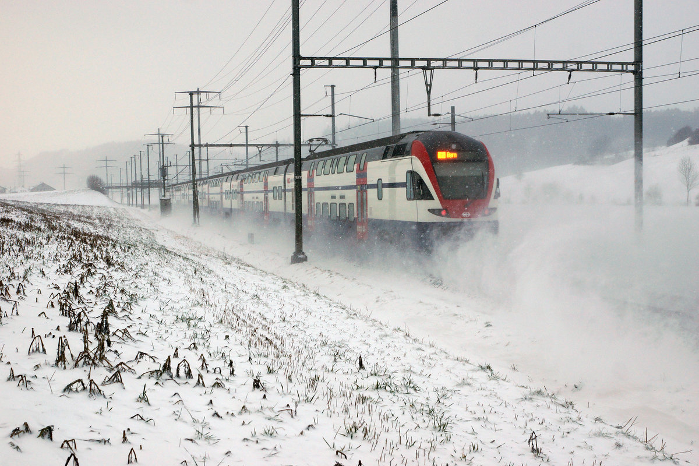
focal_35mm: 45
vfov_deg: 29.9
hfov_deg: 43.6
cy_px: 233
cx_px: 350
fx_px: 874
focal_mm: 30
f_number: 6.3
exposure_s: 1/640
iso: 250
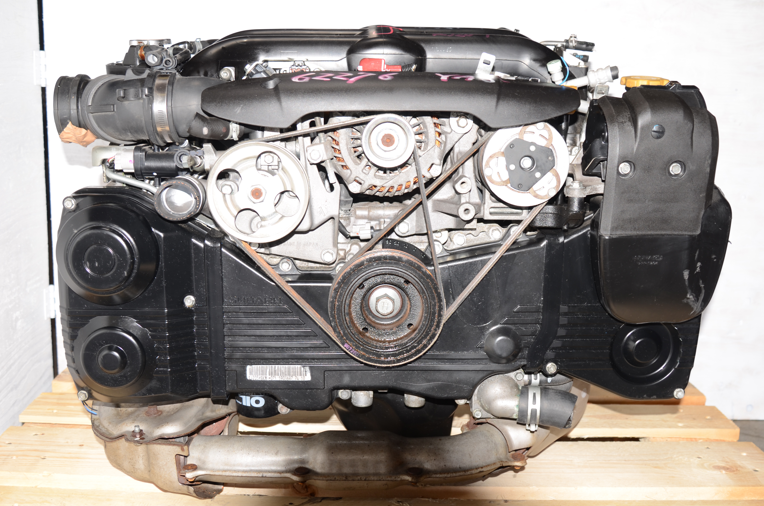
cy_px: 253
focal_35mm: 36
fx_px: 762
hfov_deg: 53.2
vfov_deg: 36.7
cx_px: 382
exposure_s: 1/60
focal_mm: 24
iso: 100
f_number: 4.5
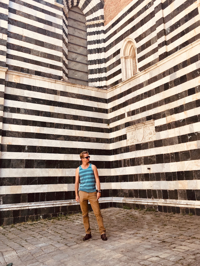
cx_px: 100
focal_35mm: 29
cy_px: 133
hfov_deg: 48.2
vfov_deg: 61.7
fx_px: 223
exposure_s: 1/191
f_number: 2.2
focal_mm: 4.15
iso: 25
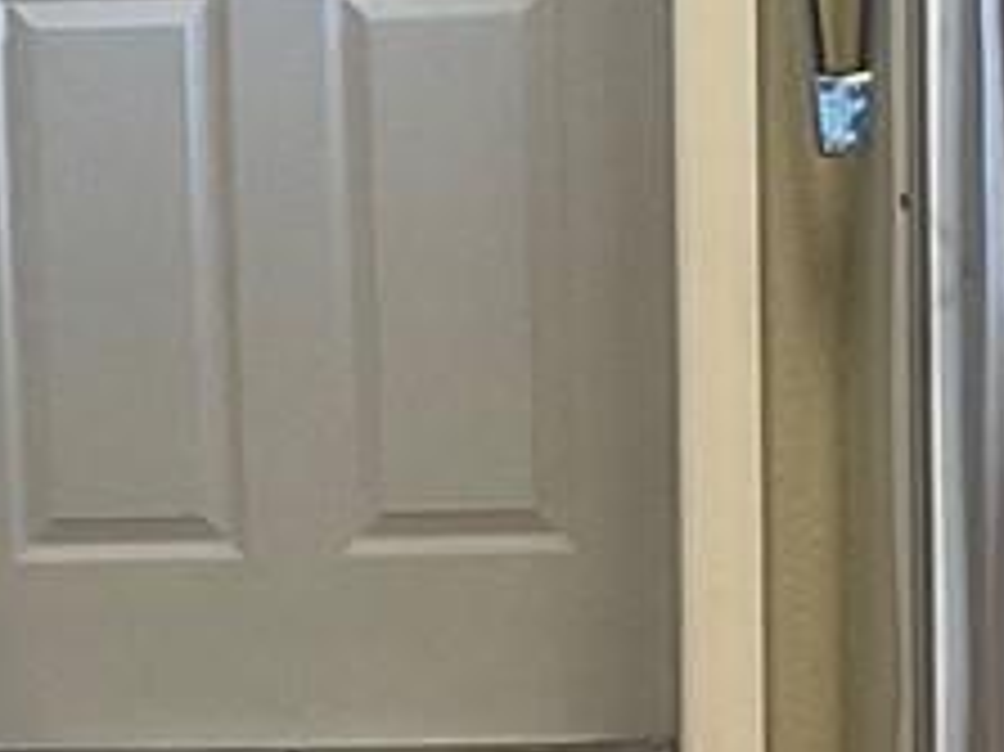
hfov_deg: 9.5
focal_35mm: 208
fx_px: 6030
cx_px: 99
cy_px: 302
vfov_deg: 7.1
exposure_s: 1/60
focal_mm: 3
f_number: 1.8
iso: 80
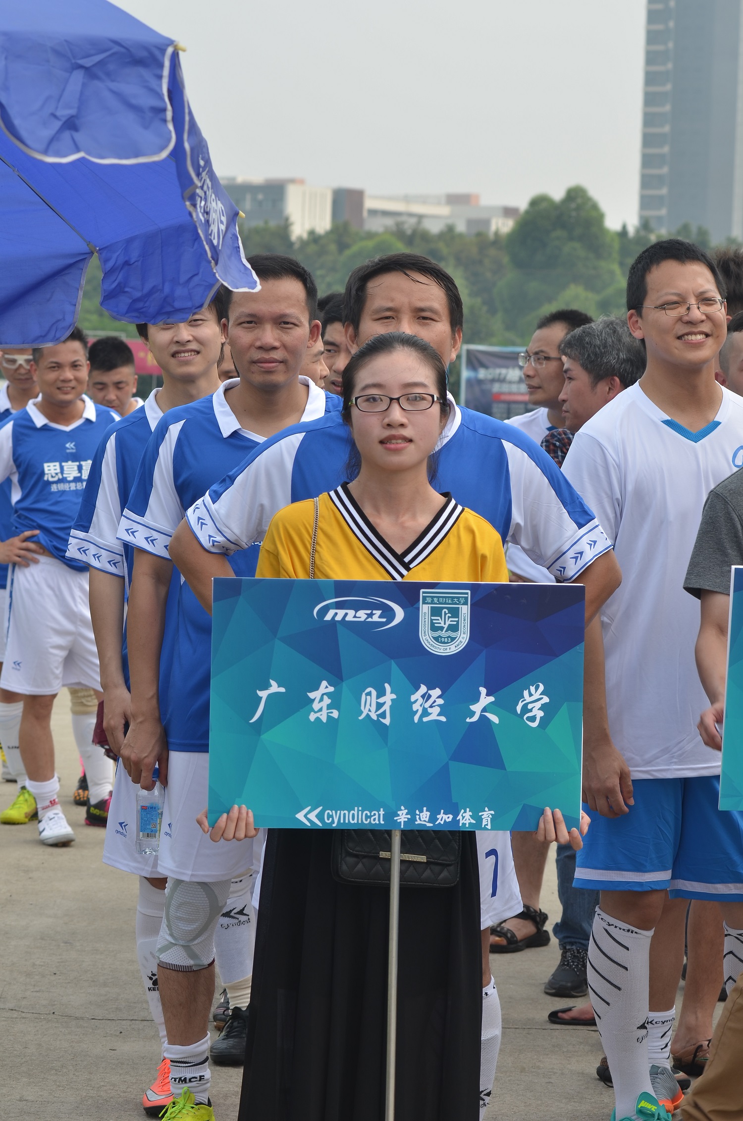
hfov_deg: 11.4
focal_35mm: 120
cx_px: 372
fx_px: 3731
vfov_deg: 17.1
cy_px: 560
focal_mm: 80
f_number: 8
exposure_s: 1/200
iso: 100
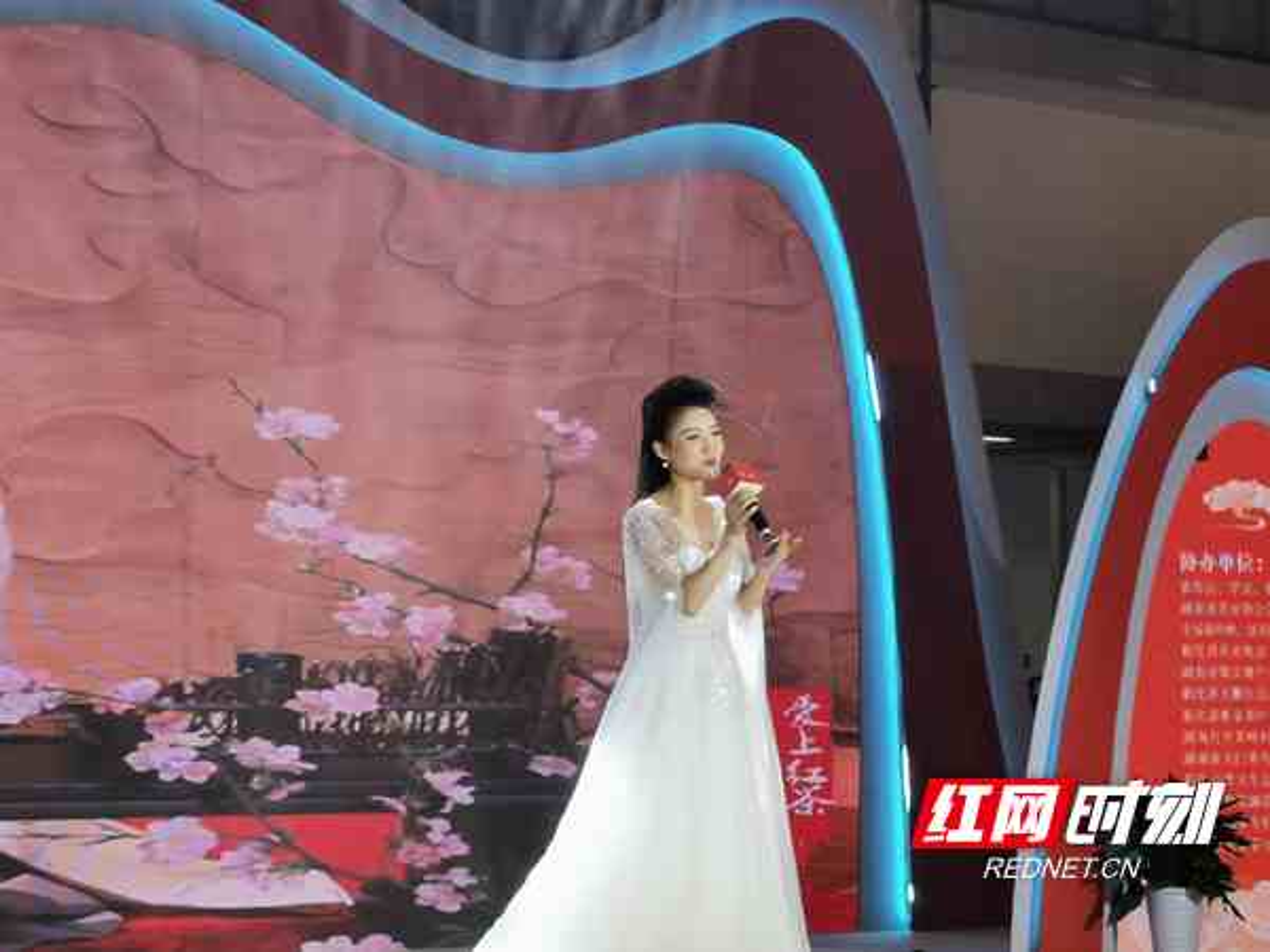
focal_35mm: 124
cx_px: 635
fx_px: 4549
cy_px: 476
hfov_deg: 15.9
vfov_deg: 12.0
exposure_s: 1/100
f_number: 2.4
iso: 50
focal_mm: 7.48
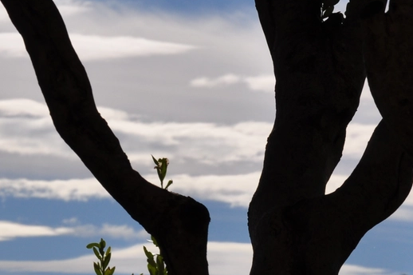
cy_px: 367
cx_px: -142
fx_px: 4480
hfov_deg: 5.2
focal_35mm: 391
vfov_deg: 3.5
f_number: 13
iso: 200
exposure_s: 1/1000
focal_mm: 90
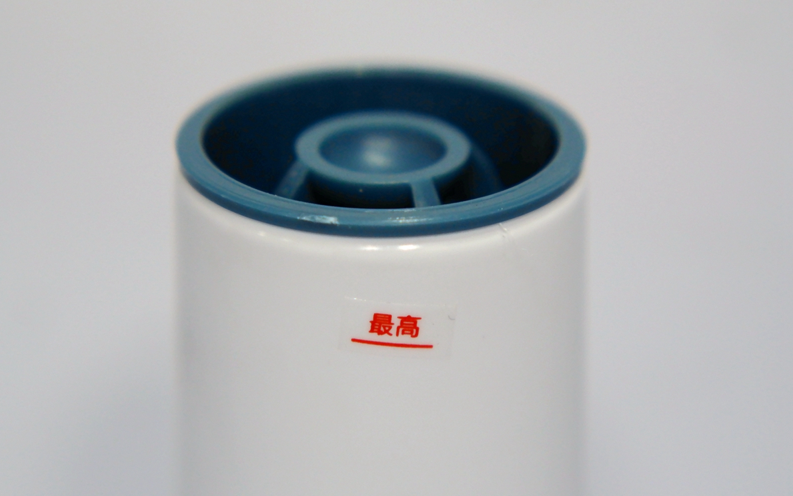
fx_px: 1988
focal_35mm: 92
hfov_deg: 22.6
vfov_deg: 14.2
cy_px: 251
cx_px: 394
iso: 640
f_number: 3.5
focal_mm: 43
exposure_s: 1/80
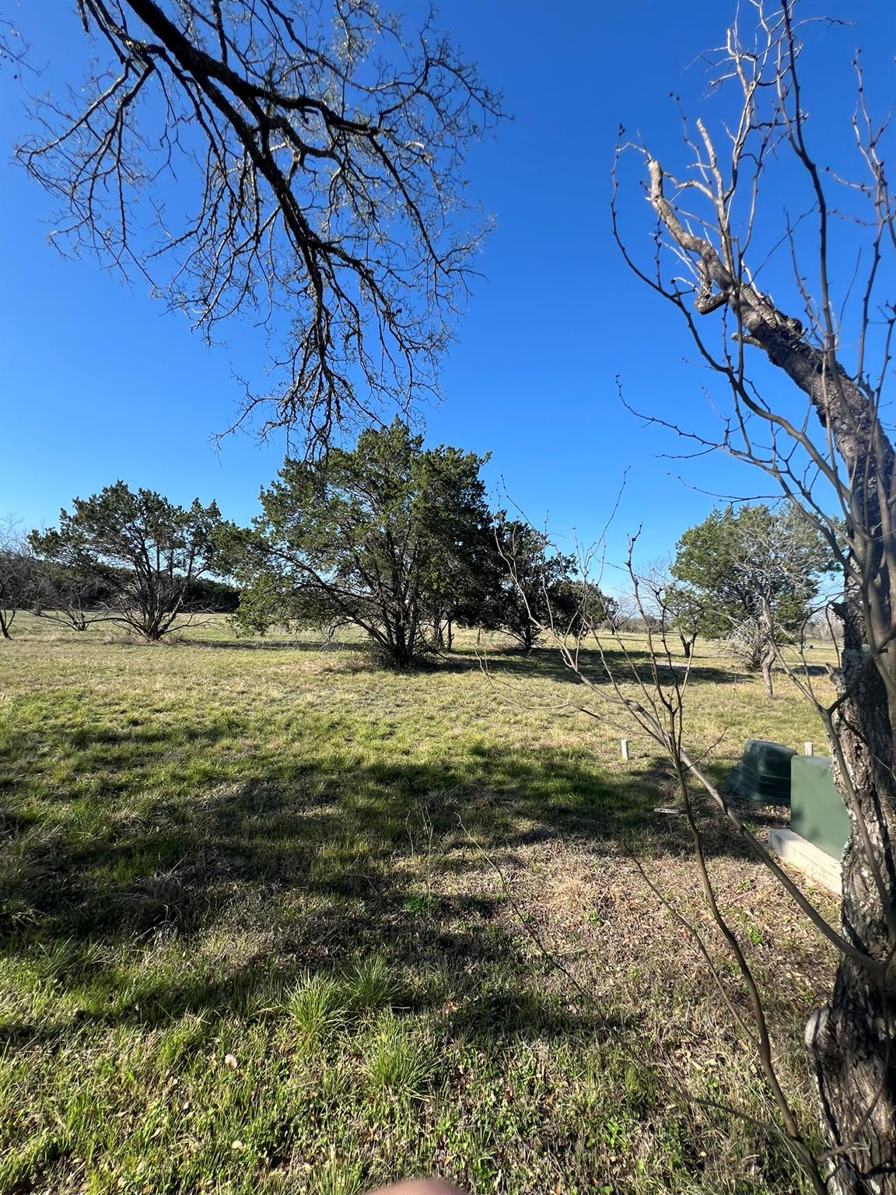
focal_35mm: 13
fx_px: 449
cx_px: 448
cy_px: 598
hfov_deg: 89.9
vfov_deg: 106.2
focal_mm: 1.57
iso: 32
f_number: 1.8
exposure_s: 1/809
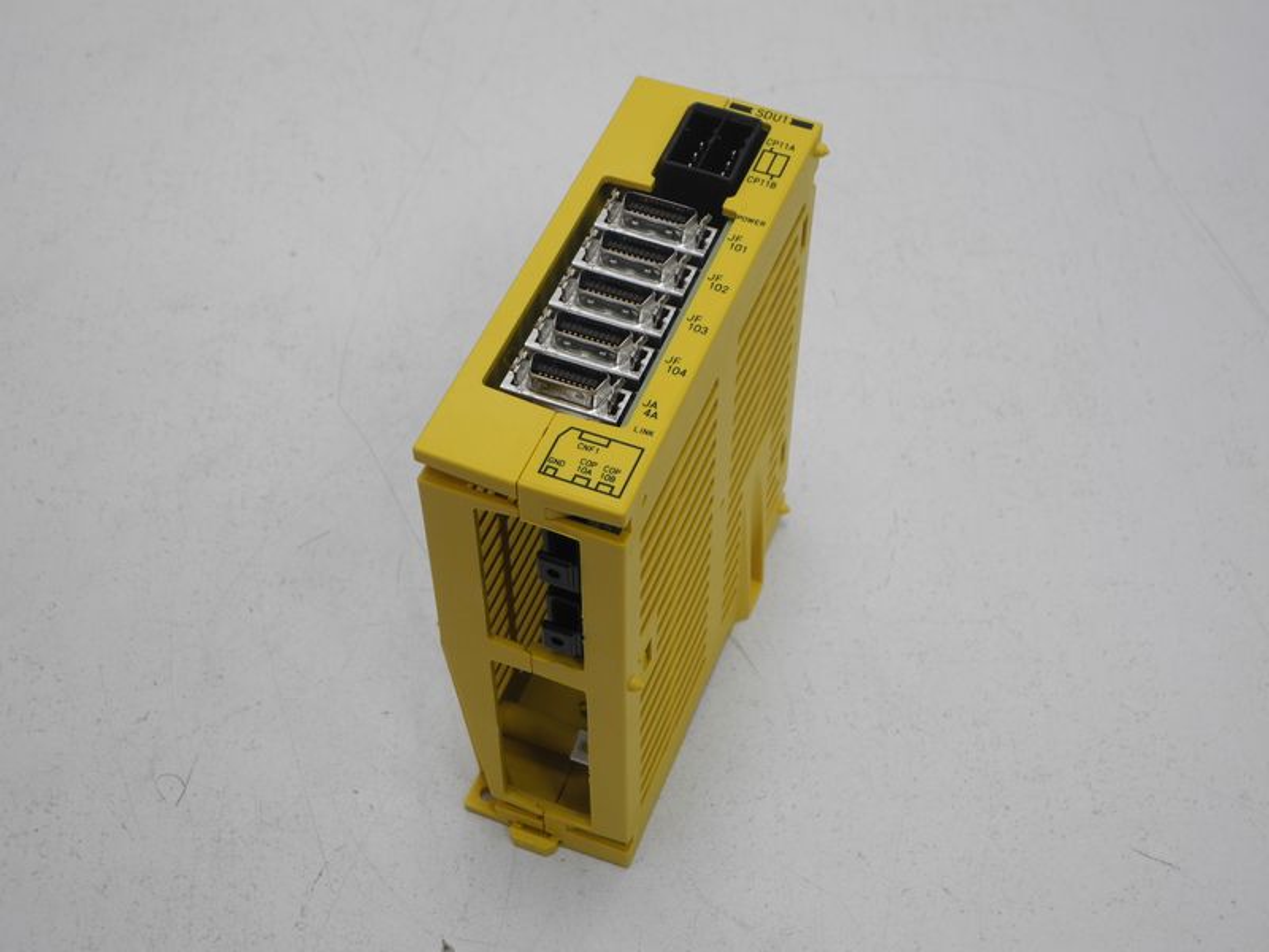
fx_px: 2016
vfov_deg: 26.6
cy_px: 476
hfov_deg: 34.9
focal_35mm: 55
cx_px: 634
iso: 100
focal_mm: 11.8
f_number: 3.5
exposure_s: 1/35.8
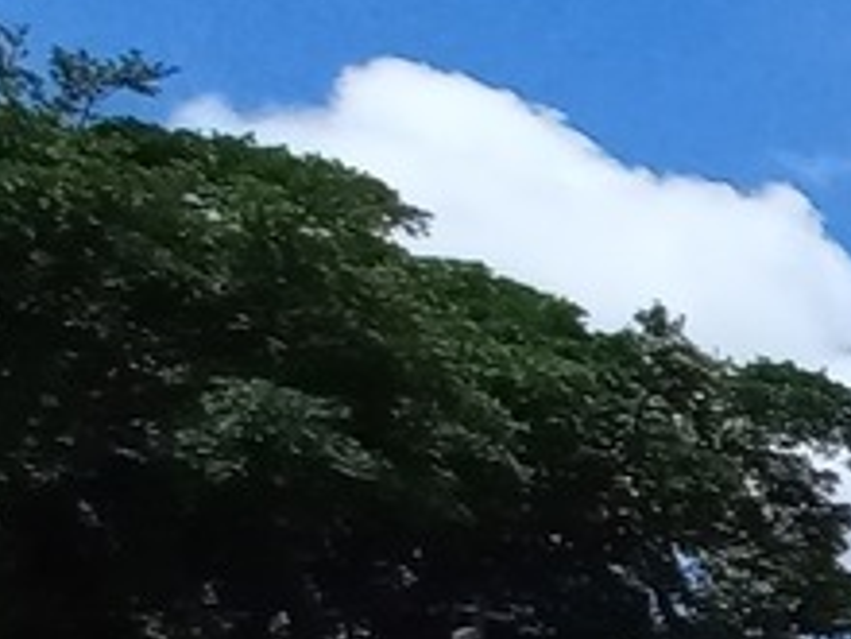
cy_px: 972
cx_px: 1996
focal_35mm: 71
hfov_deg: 15.6
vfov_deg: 18.3
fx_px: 1745
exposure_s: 1/1890
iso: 40
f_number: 2.2
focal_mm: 1.42
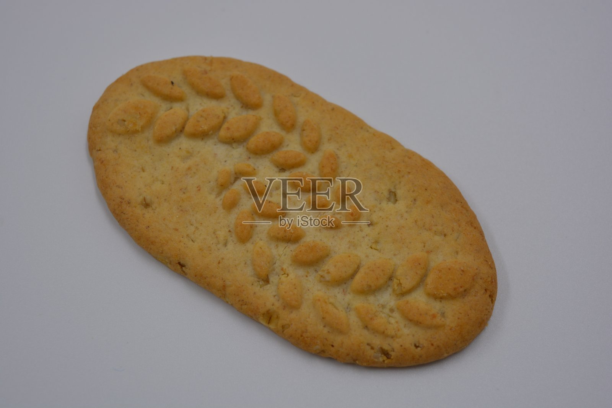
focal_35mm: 72
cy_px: 204
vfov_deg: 18.9
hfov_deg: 28.1
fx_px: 1224
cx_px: 306
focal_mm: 48
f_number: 7.1
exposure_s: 1/200
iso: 200
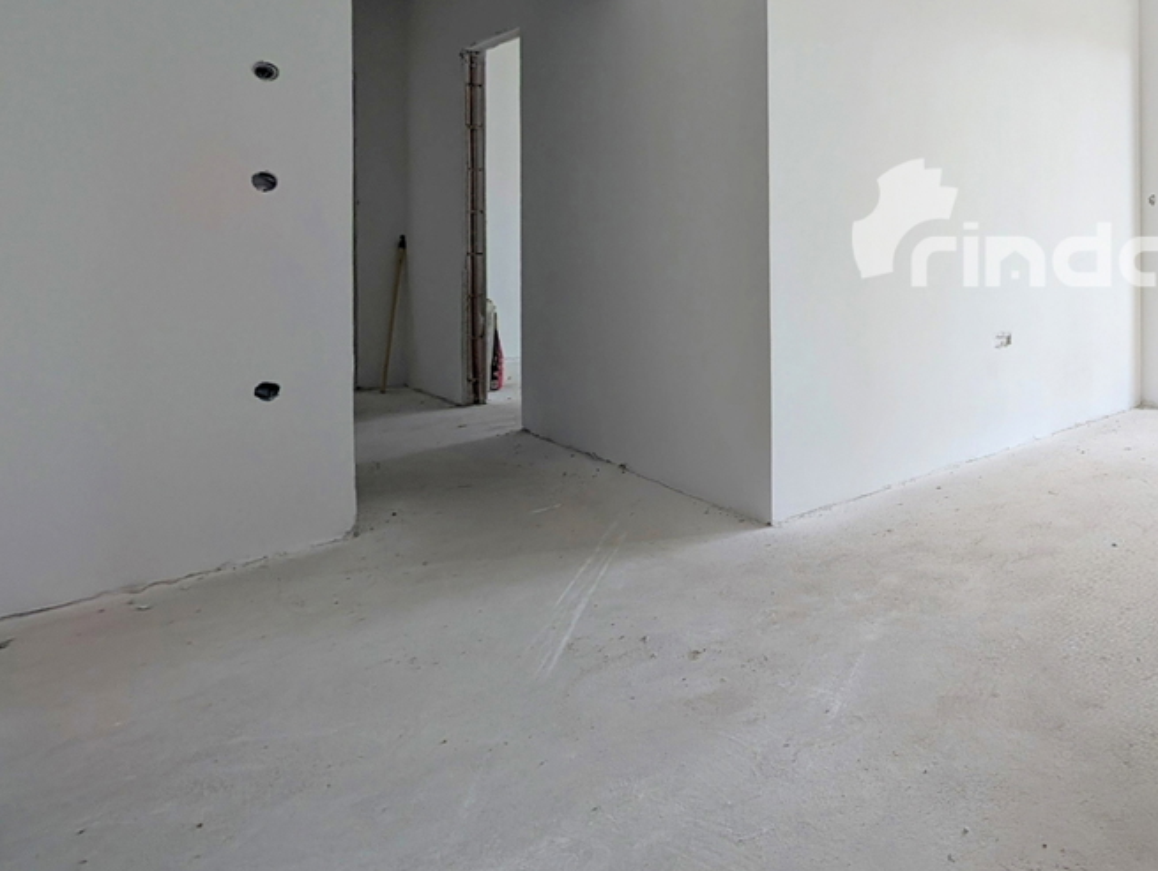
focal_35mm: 22
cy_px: 222
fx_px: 737
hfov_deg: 65.0
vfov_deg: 58.2
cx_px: 1015
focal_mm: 2.02
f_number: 1.7
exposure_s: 1/781
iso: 53
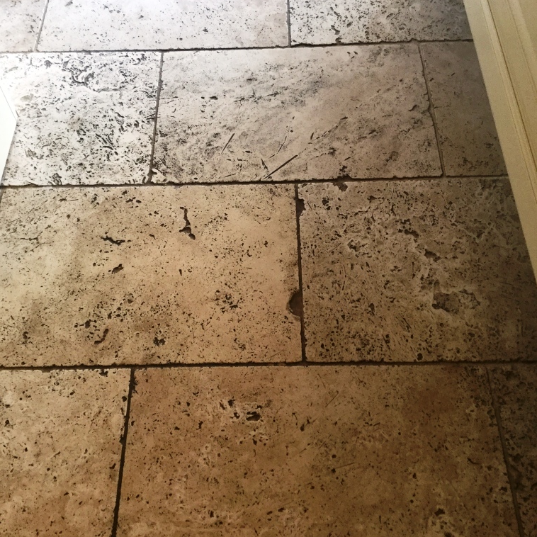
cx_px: 247
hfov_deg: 44.9
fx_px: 649
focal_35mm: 37
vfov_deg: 44.9
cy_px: 266
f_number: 2.4
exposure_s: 1/33
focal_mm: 3.3
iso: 100
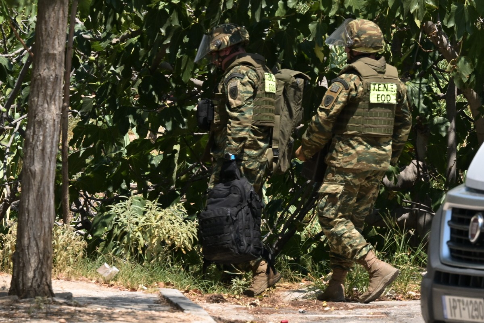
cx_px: 242
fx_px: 3522
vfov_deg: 5.2
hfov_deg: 7.9
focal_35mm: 262
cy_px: 162
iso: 400
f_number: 10
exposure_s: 1/640
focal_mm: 175
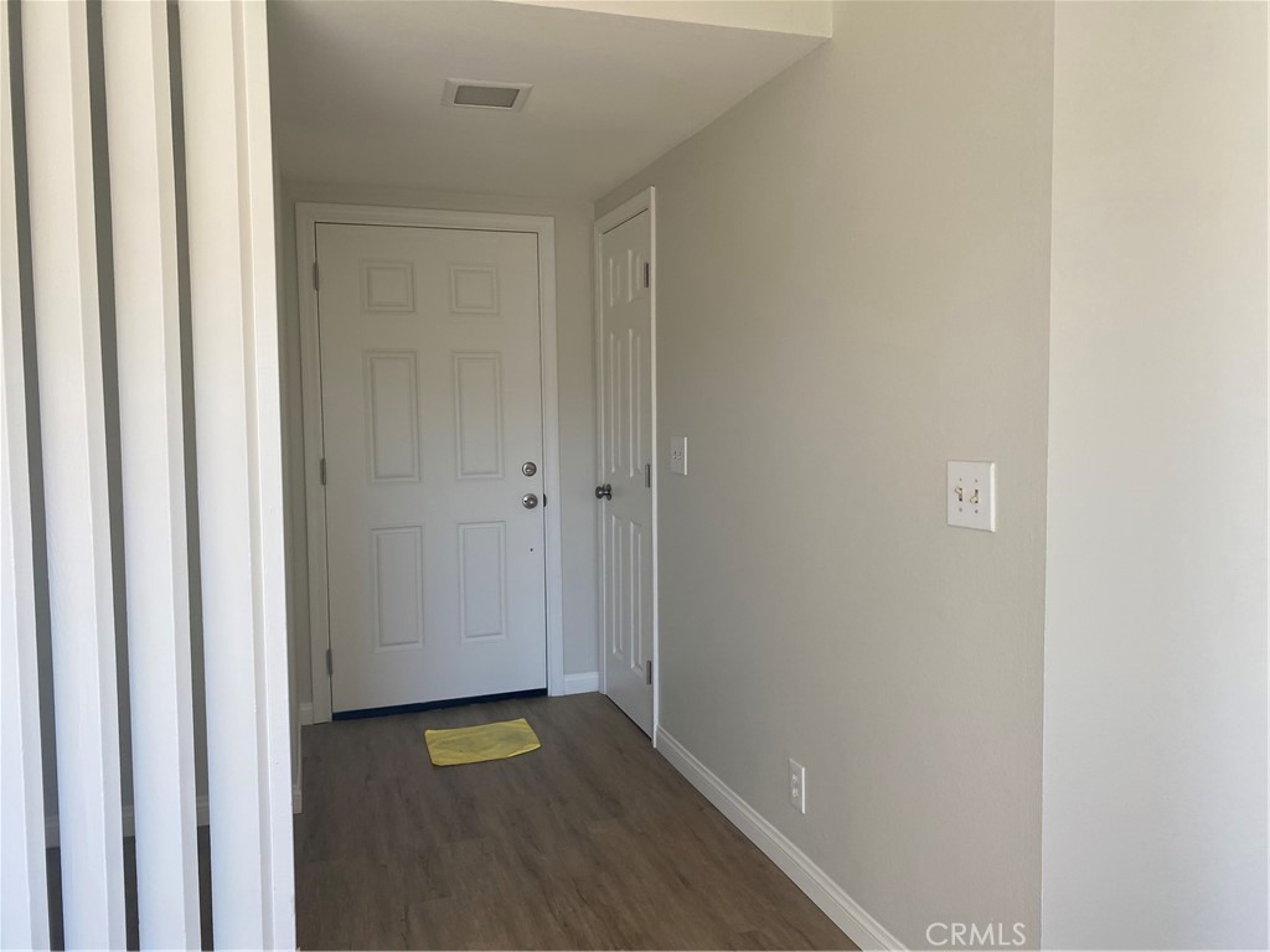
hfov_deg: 67.3
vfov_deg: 53.1
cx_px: 635
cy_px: 476
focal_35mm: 26
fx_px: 954
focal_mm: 4.25
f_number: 1.8
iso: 50
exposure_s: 1/122
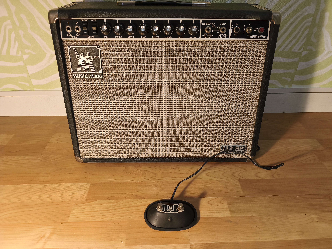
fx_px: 221
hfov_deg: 73.9
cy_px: 124
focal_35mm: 23
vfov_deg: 58.9
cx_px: 166
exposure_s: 1/50
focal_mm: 6.14
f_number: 1.65
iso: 640
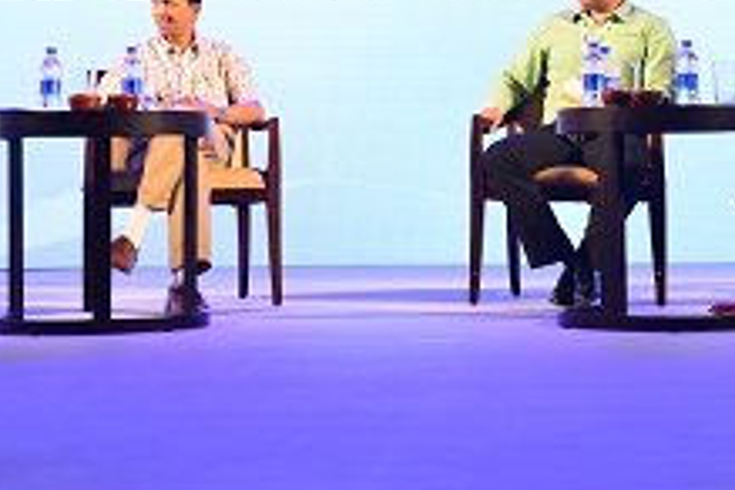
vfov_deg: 13.4
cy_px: 32
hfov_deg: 20.2
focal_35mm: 101
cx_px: 440
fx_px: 2062
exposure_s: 1/160
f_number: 2.8
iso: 500
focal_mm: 48
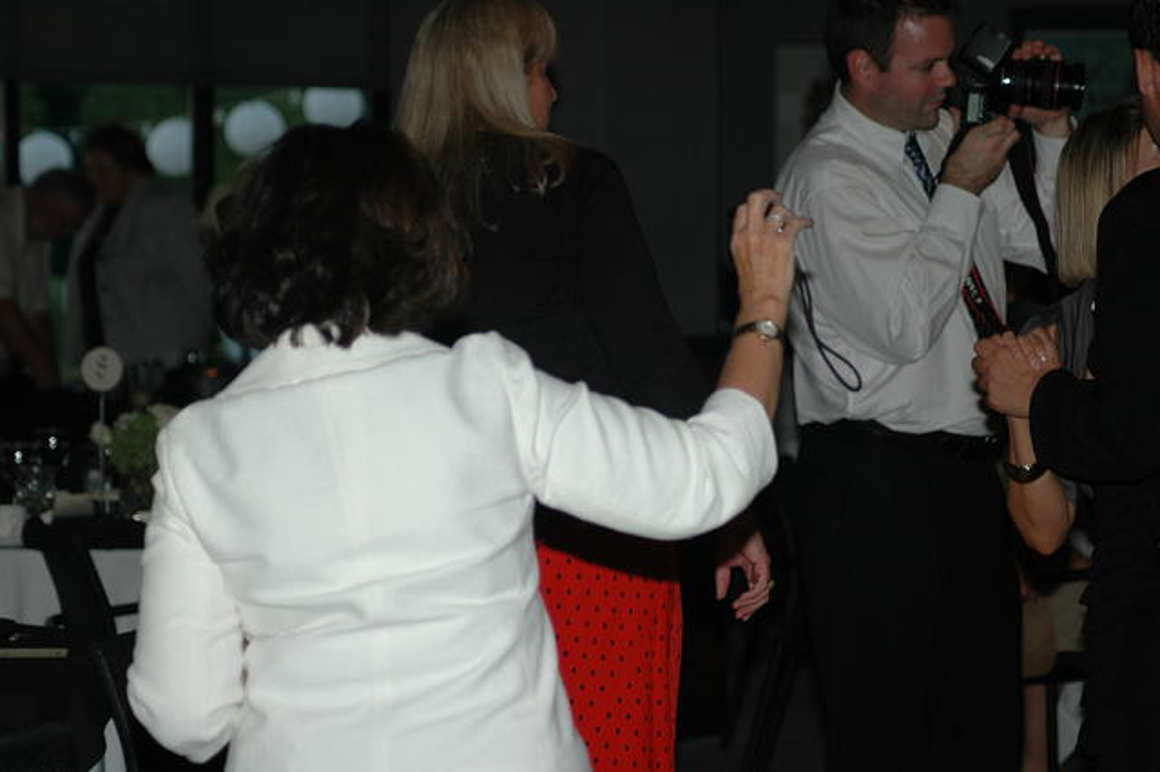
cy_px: 386
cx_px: 580
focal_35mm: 135
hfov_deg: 15.2
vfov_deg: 10.1
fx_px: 4348
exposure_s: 1/60
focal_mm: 90
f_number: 4.2
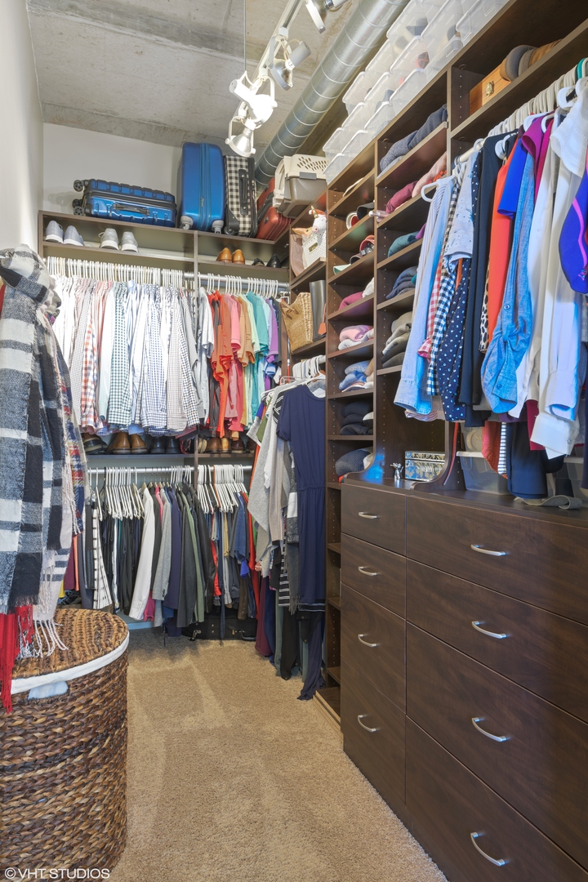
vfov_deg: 73.7
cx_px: 294
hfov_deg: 53.1
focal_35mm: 24
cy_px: 441
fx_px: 588
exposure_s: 6
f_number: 8
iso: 200
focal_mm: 24
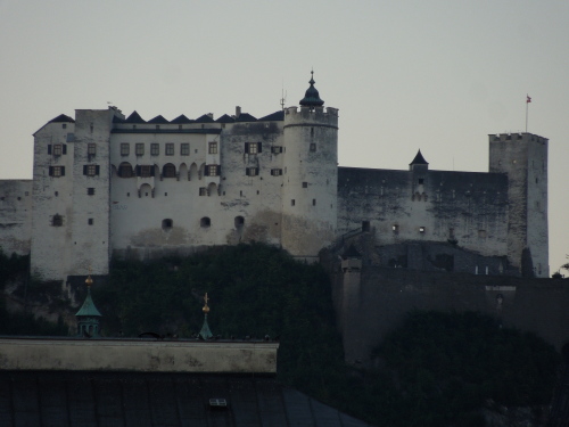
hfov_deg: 5.7
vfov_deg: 4.2
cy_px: 214
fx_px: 5753
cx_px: 284
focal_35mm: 350
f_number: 5.9
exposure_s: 1/250
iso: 250
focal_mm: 63
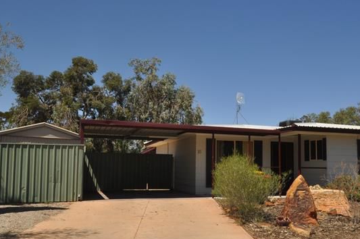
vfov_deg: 36.7
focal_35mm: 36
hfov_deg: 52.7
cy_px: 135
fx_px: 360
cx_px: 222
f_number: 16
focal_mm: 16
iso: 200
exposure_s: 1/200
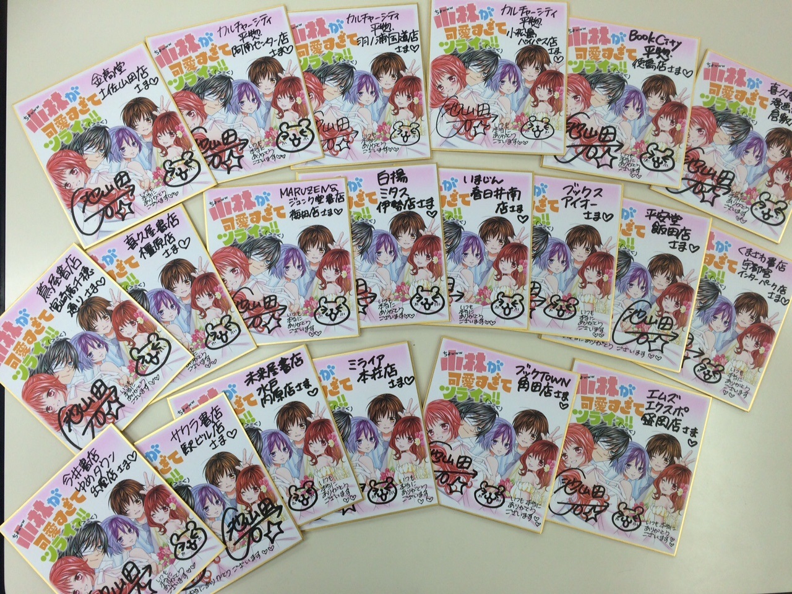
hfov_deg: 61.7
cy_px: 297
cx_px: 396
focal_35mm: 29
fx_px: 664
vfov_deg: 48.2
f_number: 2.2
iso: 50
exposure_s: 1/100
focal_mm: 4.15
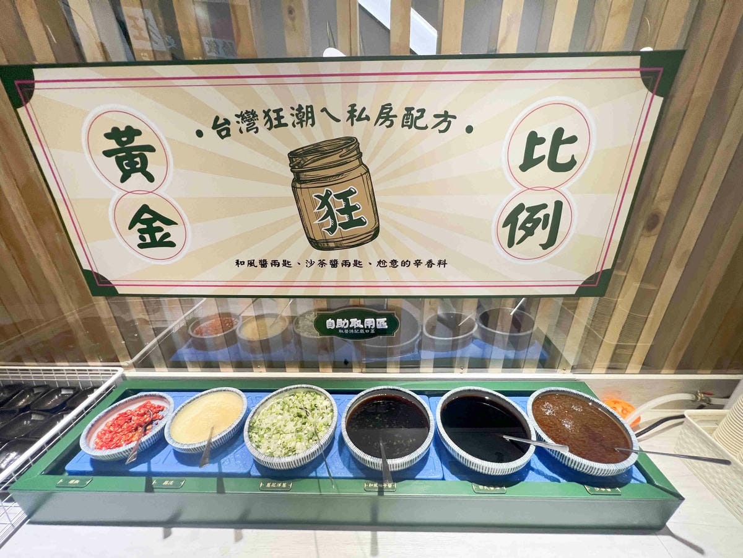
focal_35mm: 13
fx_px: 279
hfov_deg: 106.2
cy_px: 279
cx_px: 372
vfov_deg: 89.9
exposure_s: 1/120
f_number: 1.8
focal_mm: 1.57
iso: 200
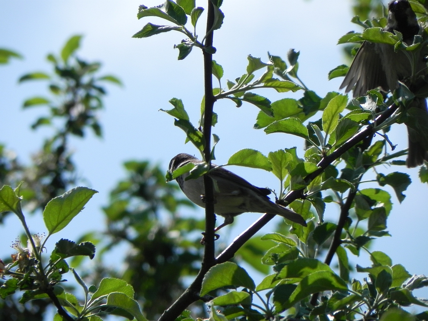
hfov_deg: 2.9
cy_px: 160
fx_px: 8383
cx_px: 214
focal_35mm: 678
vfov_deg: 2.2
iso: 160
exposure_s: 1/692
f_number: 7.1
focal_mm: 120
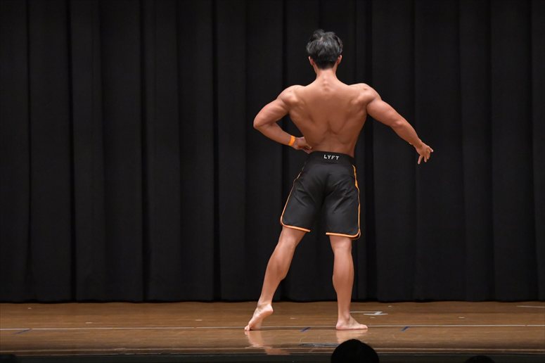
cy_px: 182
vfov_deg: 6.3
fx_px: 3284
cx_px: 272
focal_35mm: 217
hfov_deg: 9.5
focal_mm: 145
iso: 6400
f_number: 5.6
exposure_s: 1/400
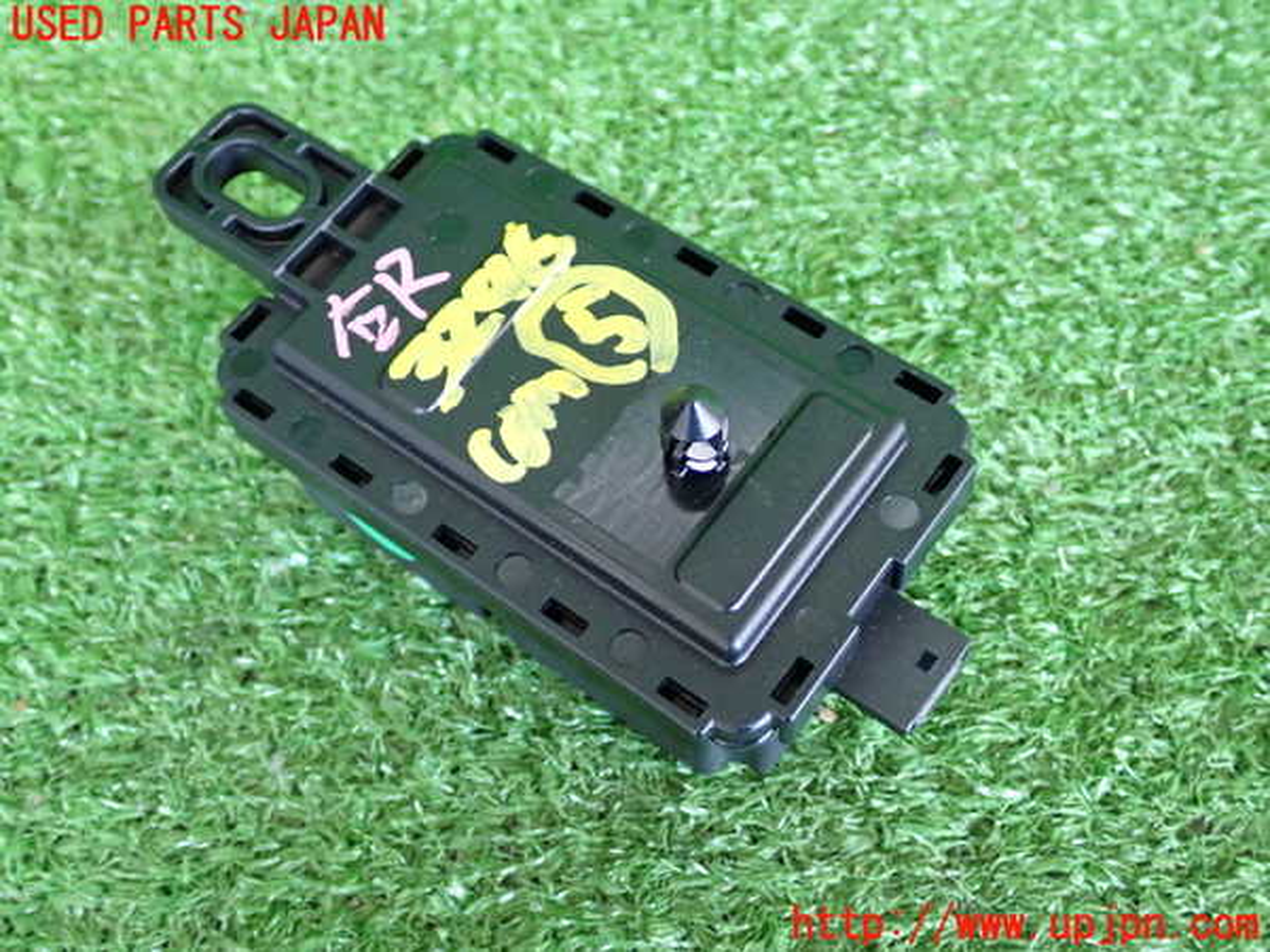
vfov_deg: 35.1
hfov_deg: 45.8
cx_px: 635
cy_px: 476
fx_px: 1504
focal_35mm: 41
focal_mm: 7.31
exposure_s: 1/40
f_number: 2.8
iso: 640
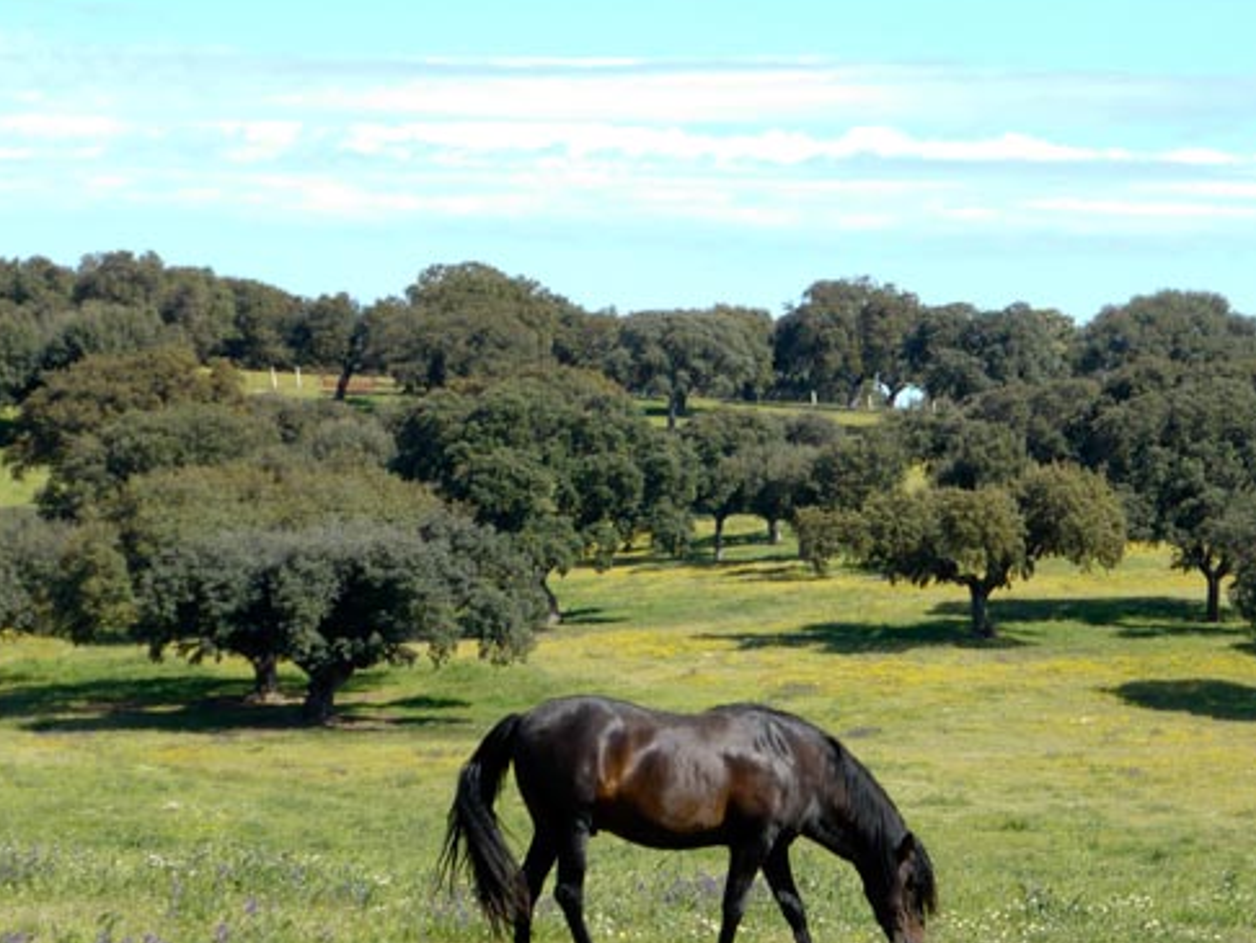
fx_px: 7043
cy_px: 509
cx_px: 646
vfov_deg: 7.7
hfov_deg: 10.2
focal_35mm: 194
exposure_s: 1/200
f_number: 5.4
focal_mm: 25.9
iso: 100
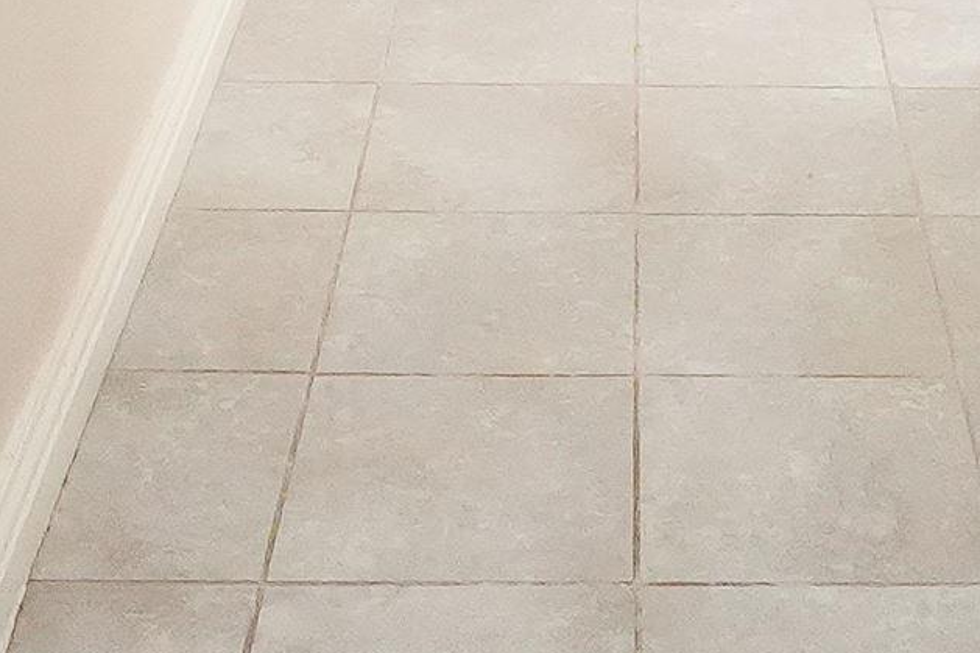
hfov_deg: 23.9
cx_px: 871
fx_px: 2259
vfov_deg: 13.9
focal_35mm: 83
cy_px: -658
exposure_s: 1/160
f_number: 7.1
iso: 5000
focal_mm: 11.5
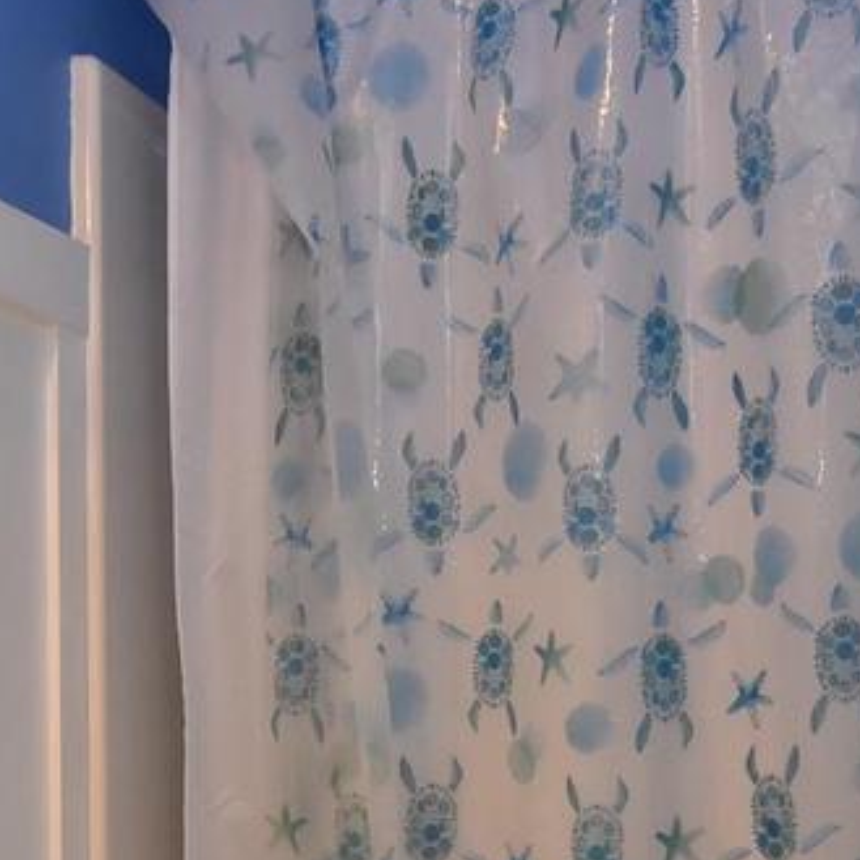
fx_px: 1883
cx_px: 227
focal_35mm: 67
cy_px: 850
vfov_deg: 24.6
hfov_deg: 25.5
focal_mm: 12
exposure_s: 1/80
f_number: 8
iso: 800
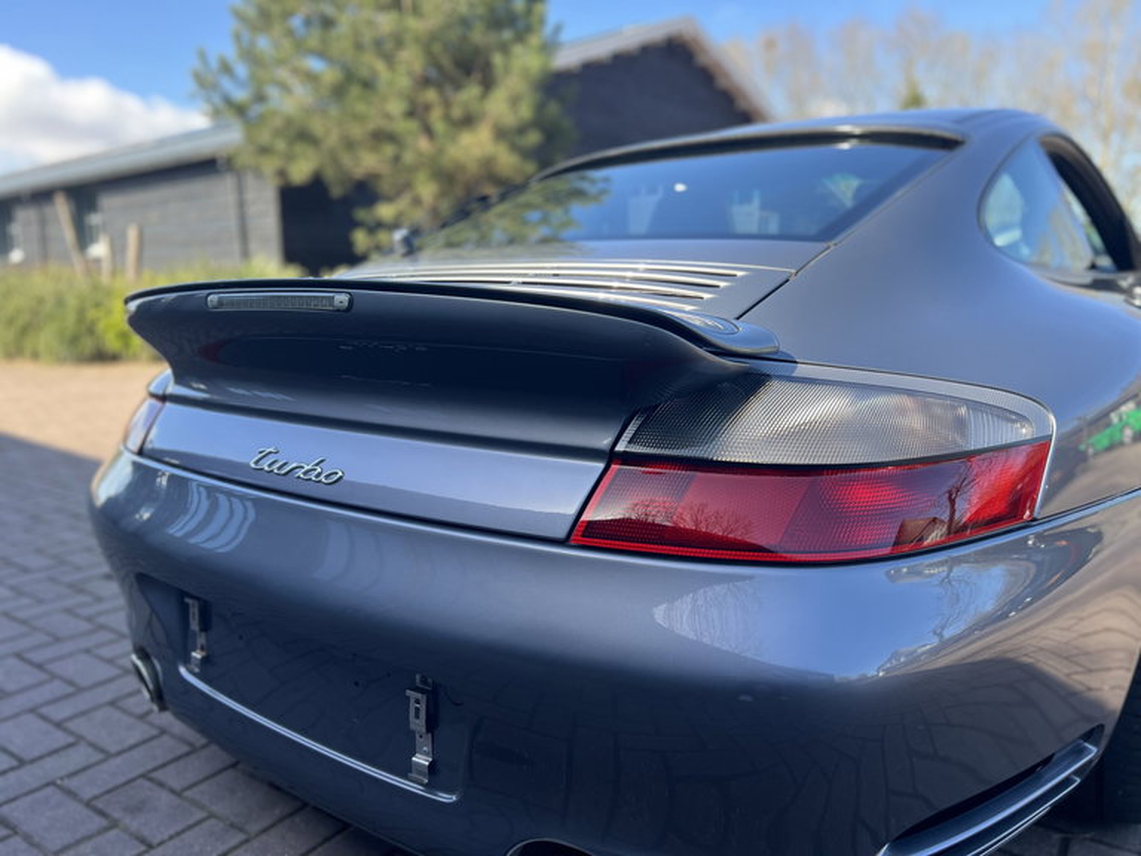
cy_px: 428
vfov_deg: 53.1
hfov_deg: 67.3
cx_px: 570
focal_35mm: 26
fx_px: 857
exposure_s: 1/687
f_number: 1.5
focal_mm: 5.7
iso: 50
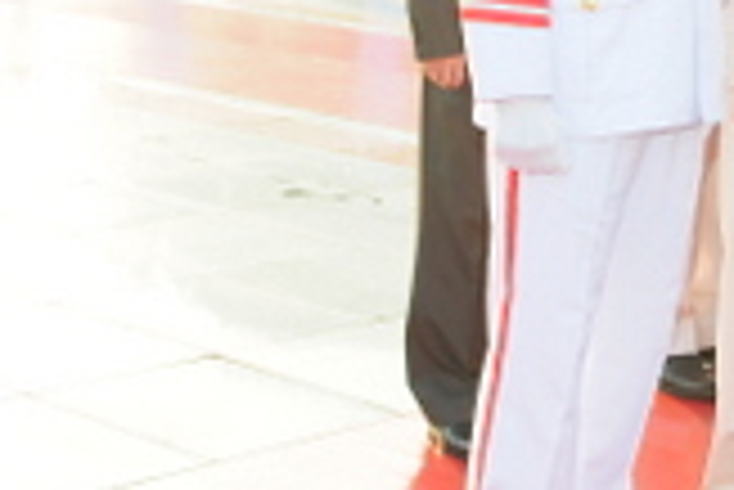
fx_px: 2153
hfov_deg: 18.3
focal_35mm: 106
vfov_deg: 12.8
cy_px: -22
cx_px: 905
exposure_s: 1/160
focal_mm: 23
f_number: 5.6
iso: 250
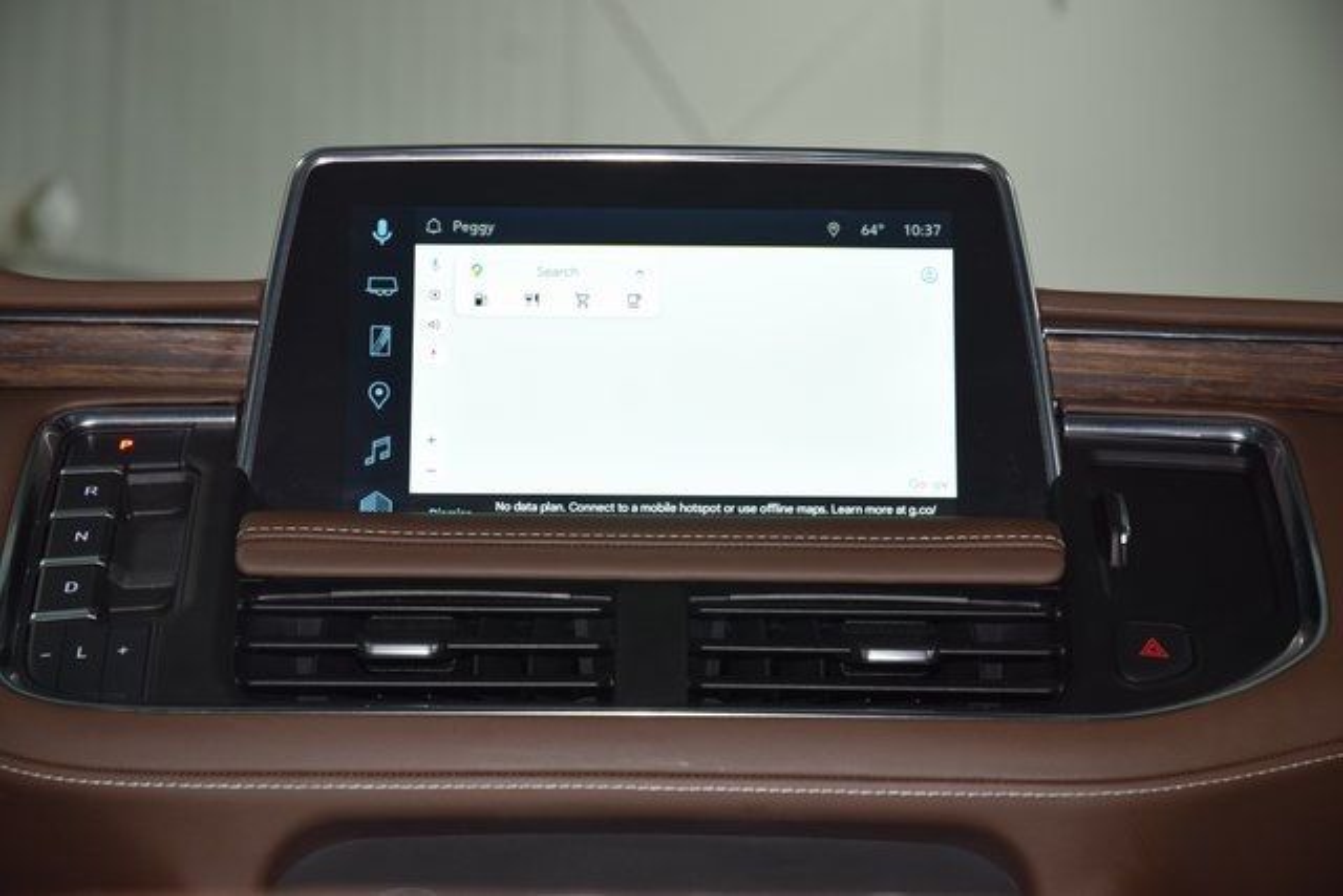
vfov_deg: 13.0
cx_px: 672
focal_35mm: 105
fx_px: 3918
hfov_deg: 19.5
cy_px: 448
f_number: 5.6
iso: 800
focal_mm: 70
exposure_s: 1/125
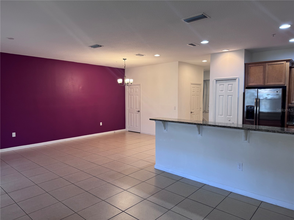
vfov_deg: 56.8
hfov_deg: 71.6
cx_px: 147
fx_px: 204
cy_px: 110
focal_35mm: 24
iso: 100
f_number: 1.78
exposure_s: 1/60
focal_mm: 6.76
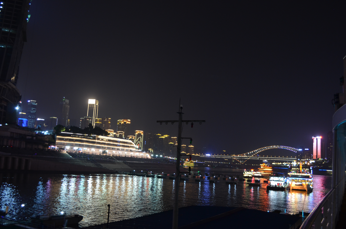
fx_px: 345
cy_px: 114
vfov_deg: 36.7
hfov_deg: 53.2
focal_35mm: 36
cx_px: 173
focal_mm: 24
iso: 800
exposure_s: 1/8
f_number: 5.6
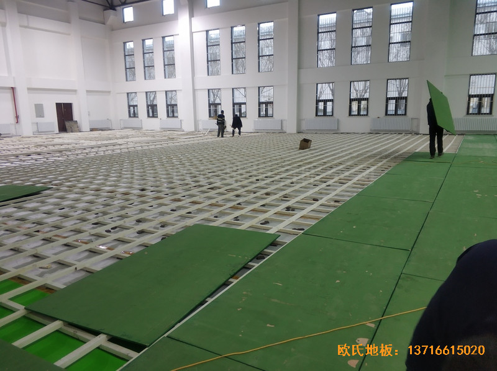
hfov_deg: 65.4
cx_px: 248
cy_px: 186
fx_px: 387
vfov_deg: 51.3
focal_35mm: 27
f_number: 1.8
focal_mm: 3.82
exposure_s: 1/17
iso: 447
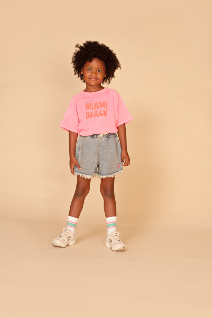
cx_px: 106
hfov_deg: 27.0
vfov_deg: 39.6
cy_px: 159
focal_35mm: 50
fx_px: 442
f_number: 9
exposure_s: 1/125
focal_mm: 50
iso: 250
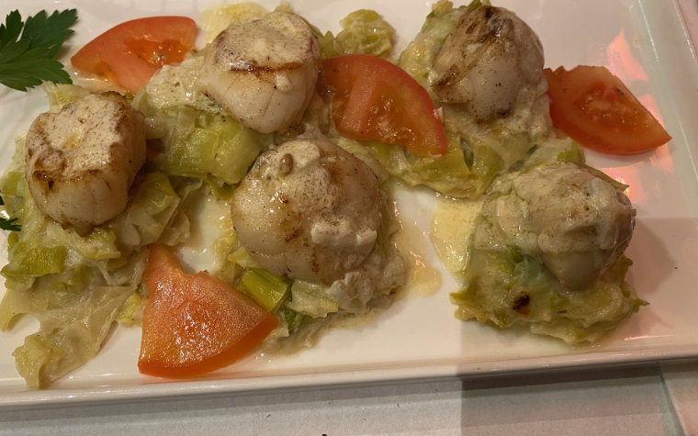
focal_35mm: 29
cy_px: 215
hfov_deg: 64.6
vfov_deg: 43.1
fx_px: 552
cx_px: 338
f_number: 1.8
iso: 160
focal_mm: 4.2
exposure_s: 1/50
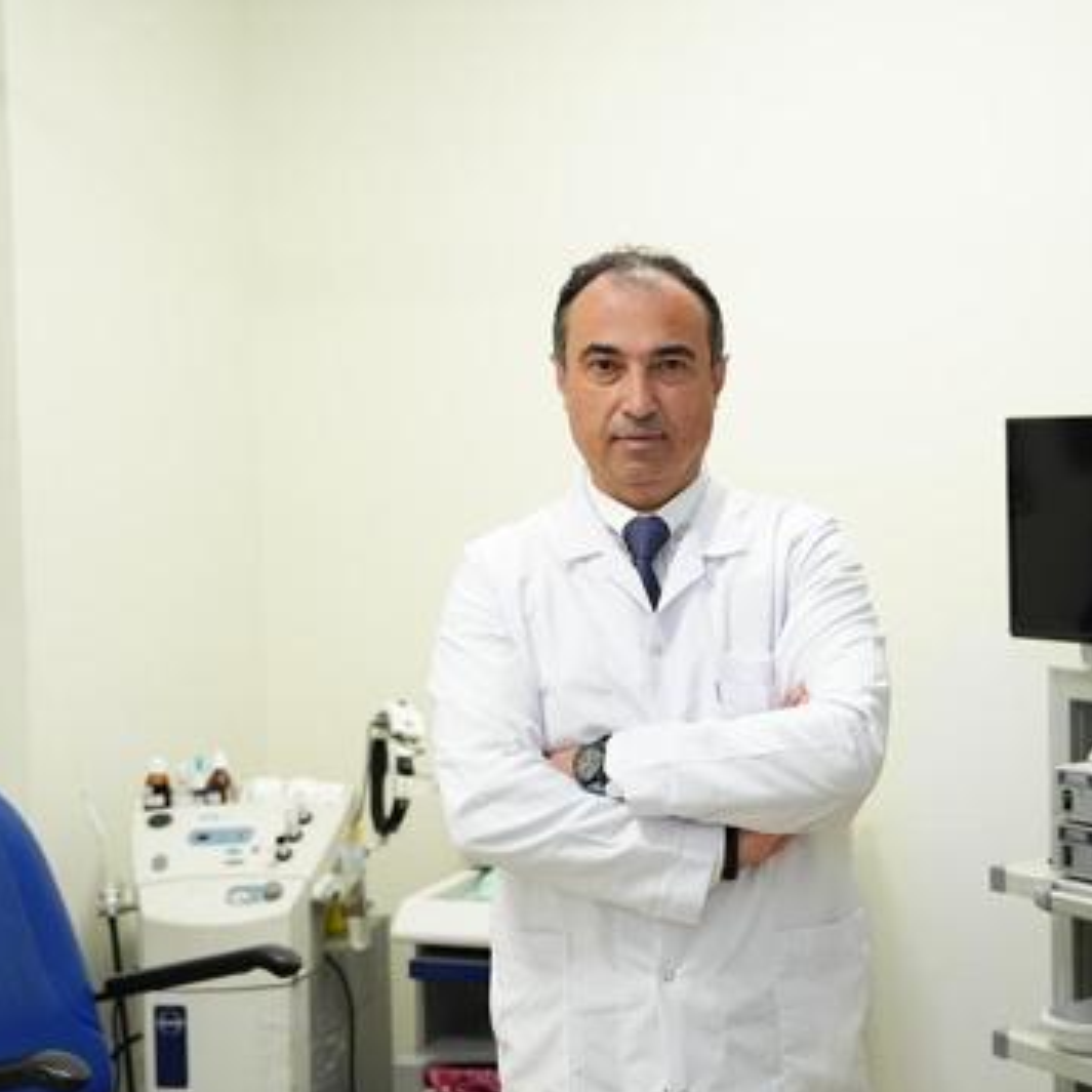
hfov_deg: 32.1
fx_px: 1892
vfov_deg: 32.2
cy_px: 551
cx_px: 655
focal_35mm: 53
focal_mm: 41
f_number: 2.8
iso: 1000
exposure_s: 1/125
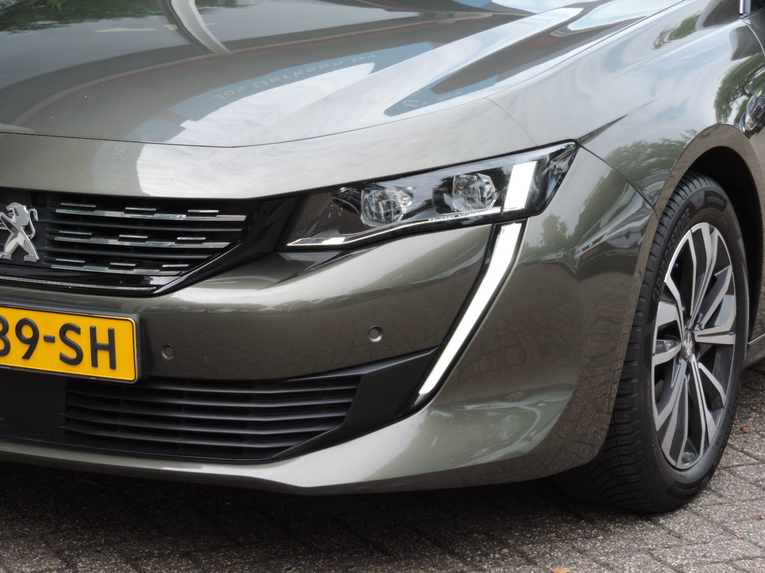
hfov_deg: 19.6
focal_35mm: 100
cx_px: 382
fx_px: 2210
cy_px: 286
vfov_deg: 14.8
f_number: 4.1
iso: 80
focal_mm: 17.8
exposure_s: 1/160
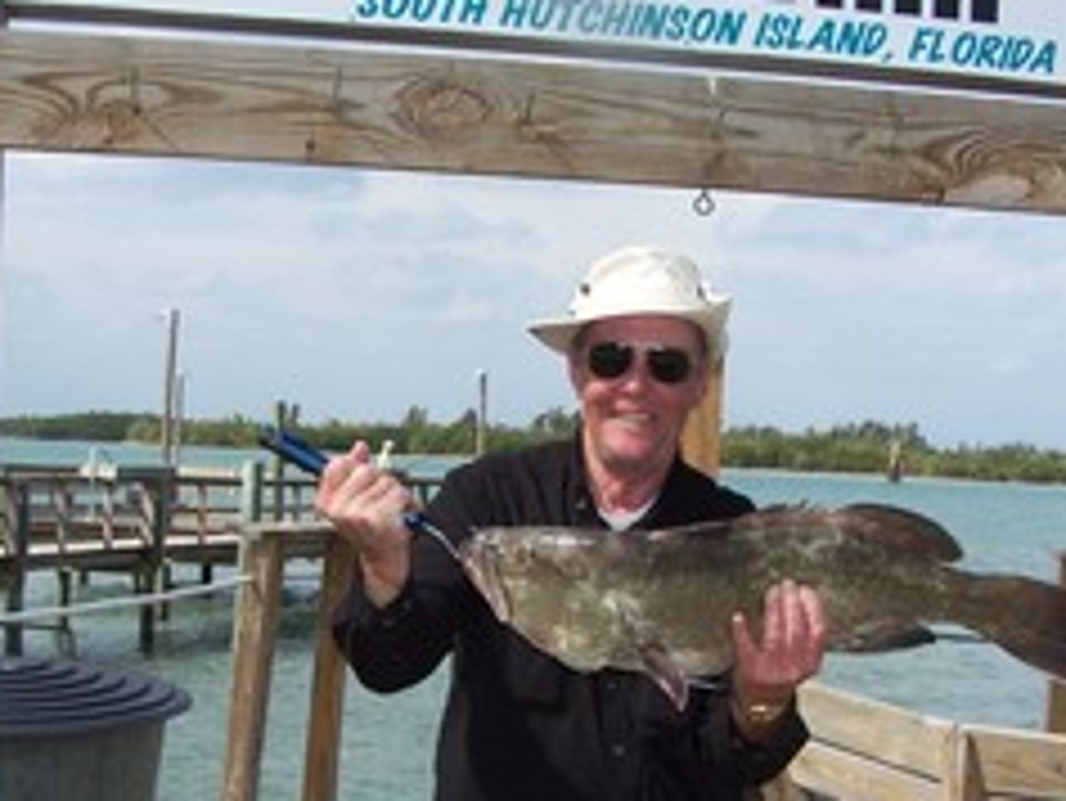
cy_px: 502
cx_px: 555
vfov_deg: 22.9
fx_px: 1972
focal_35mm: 64
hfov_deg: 30.2
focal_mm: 6.3
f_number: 4
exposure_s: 1/750
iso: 80
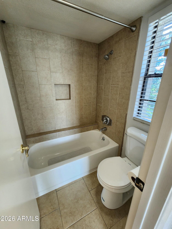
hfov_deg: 89.9
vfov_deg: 106.2
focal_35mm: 13
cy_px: 114
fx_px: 86
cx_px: 86
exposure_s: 1/60
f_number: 2.2
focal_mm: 2.2
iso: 160
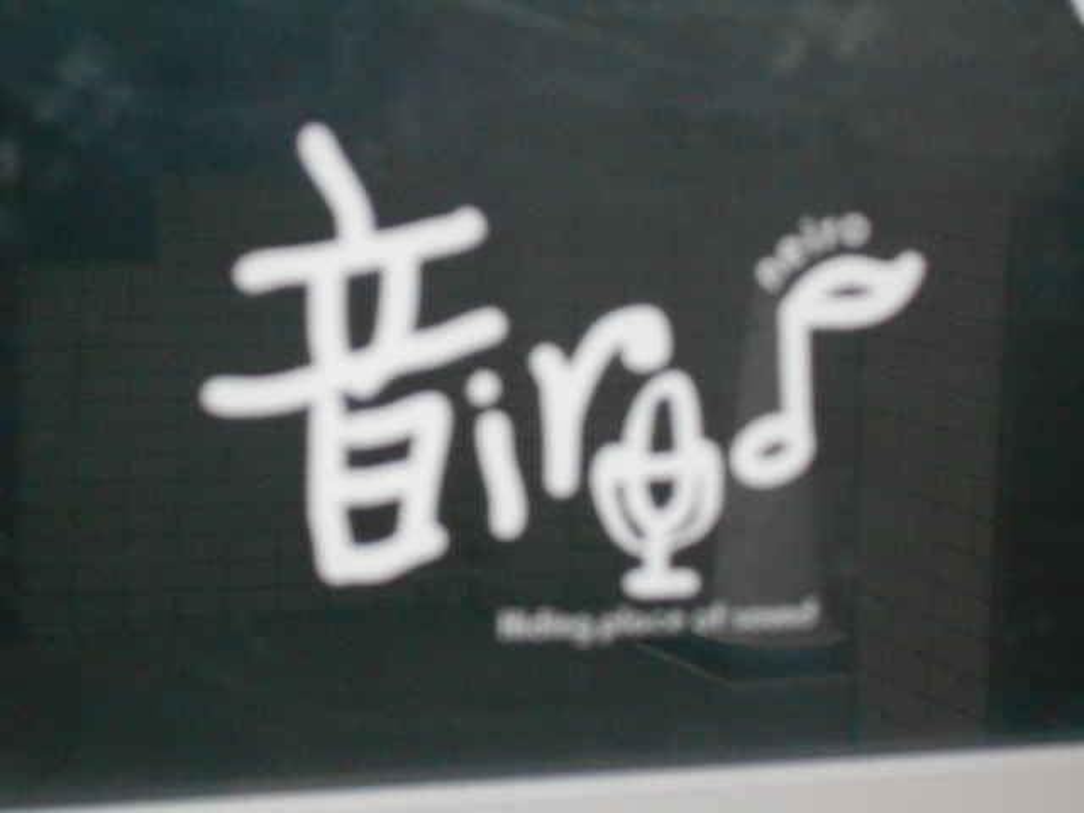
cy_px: 406
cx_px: 542
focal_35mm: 113
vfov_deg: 13.1
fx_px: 3539
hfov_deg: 17.4
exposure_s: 1/15
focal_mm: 20.1
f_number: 6
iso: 800
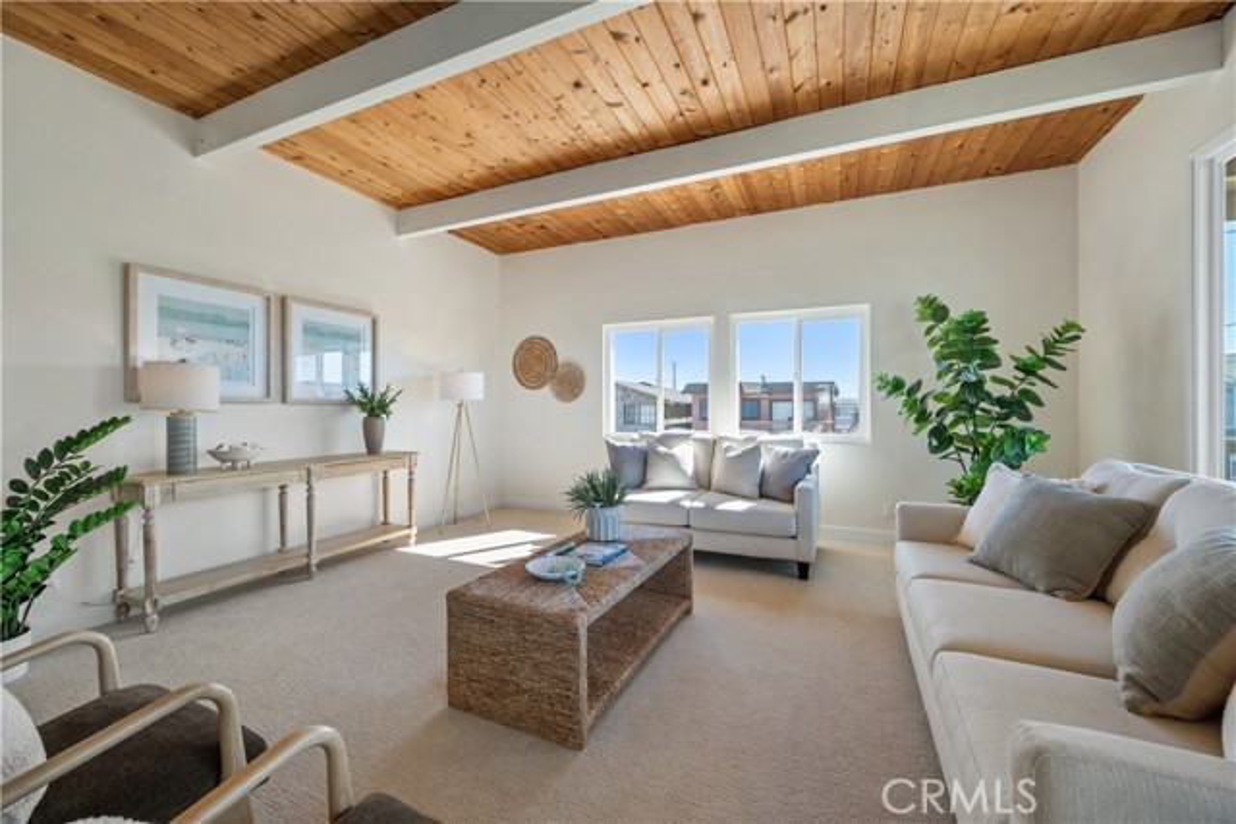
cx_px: 618
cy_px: 412
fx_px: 481
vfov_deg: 81.2
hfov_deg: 104.2
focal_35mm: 14
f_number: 8
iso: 100
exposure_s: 1/15
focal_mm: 14
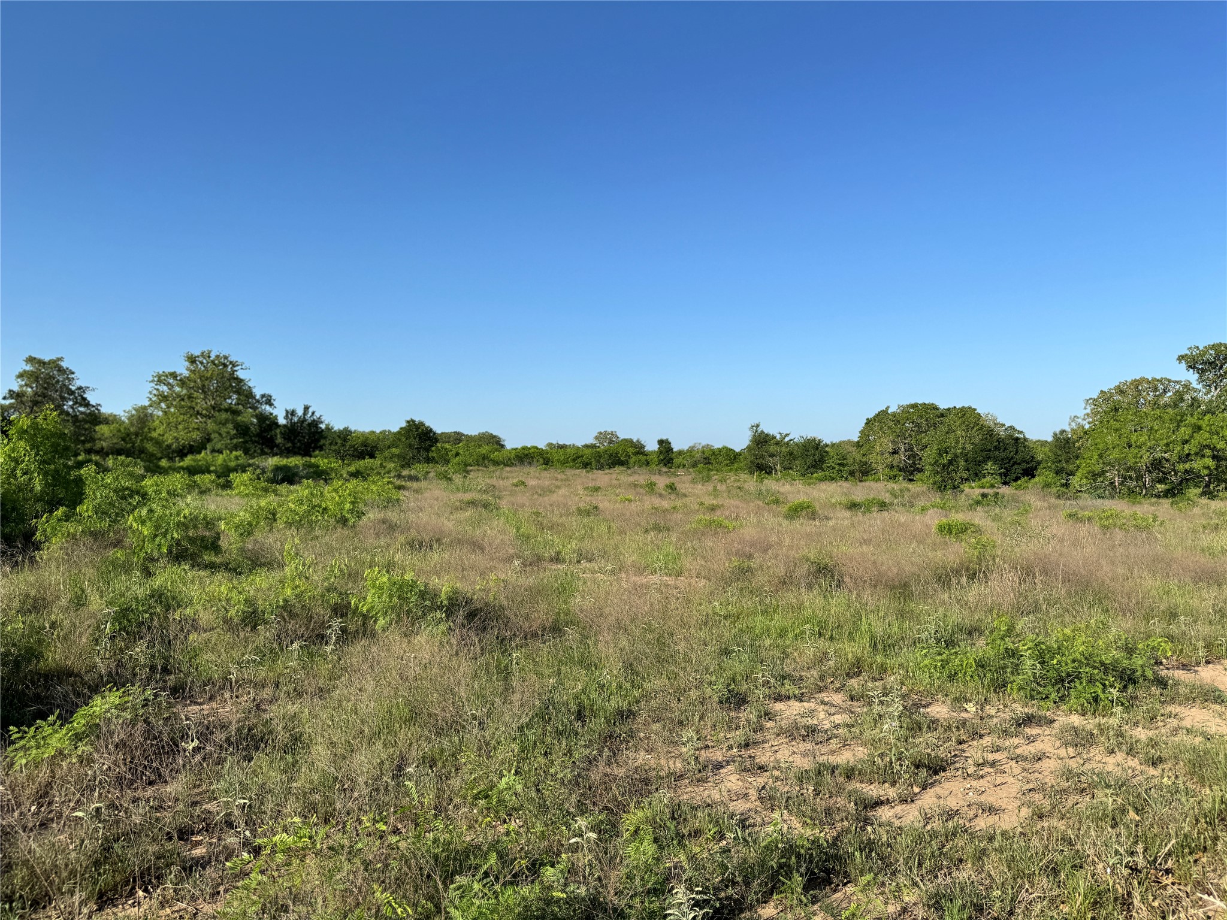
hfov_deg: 71.6
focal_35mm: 24
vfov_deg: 56.8
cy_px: 460
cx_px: 614
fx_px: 851
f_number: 1.78
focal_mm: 6.76
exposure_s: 1/3413
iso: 80
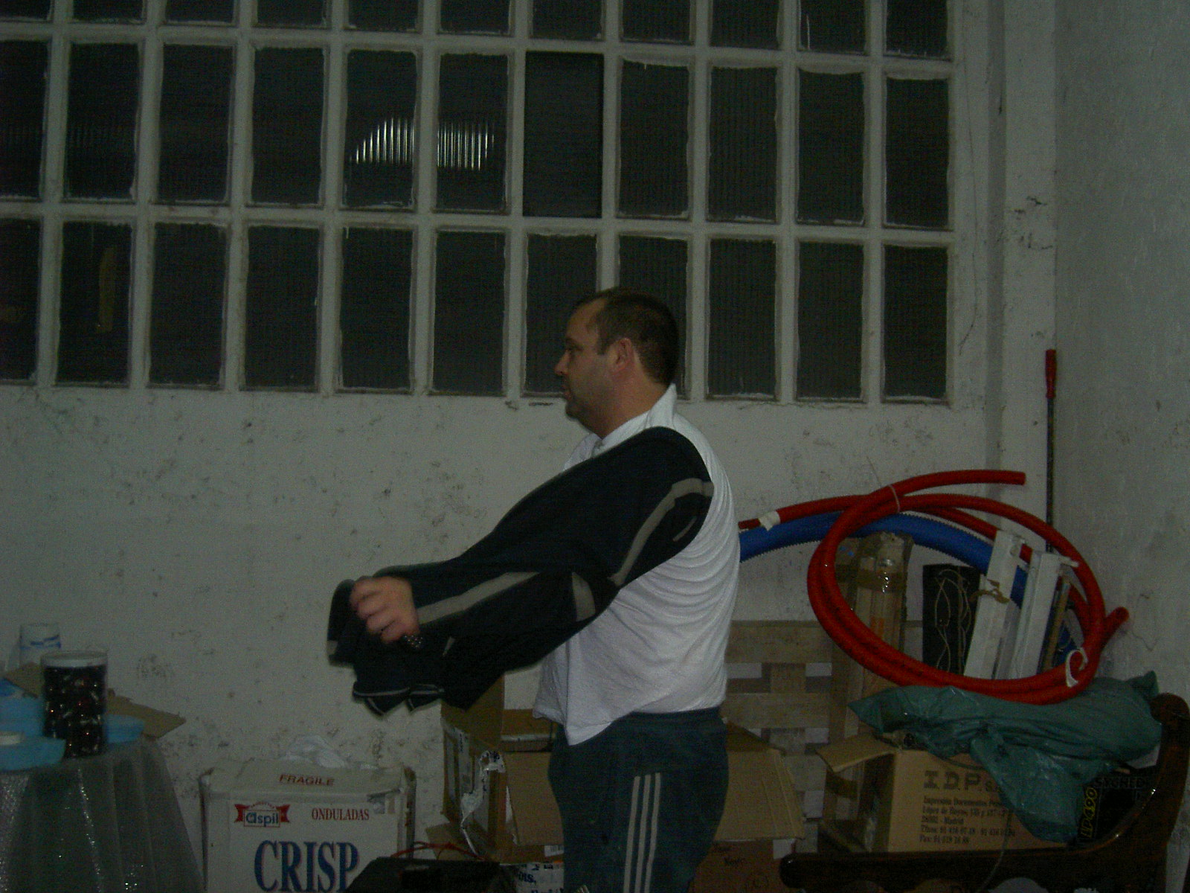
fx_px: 1341
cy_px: 446
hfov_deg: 47.9
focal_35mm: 39
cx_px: 595
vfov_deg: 36.8
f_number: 2.8
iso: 100
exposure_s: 1/59.5
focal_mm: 8
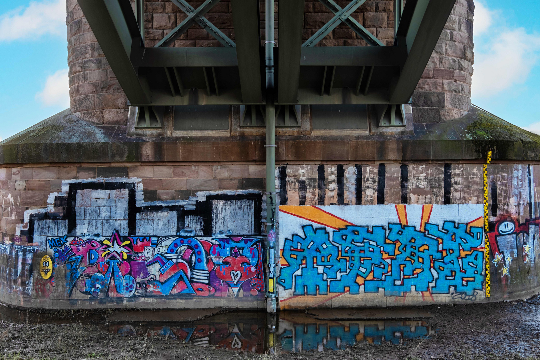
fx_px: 540
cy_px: 180
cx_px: 270
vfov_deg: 36.9
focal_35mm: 36
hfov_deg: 53.1
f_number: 8
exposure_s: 1/25
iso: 160
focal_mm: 24
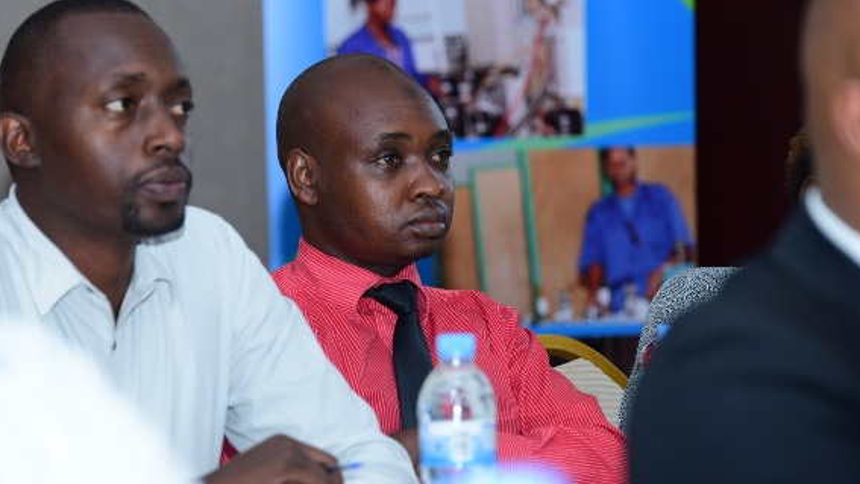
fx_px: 4584
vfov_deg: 6.0
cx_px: 384
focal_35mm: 201
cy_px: 201
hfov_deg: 10.7
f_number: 5.6
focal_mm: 170
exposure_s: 1/160
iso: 500
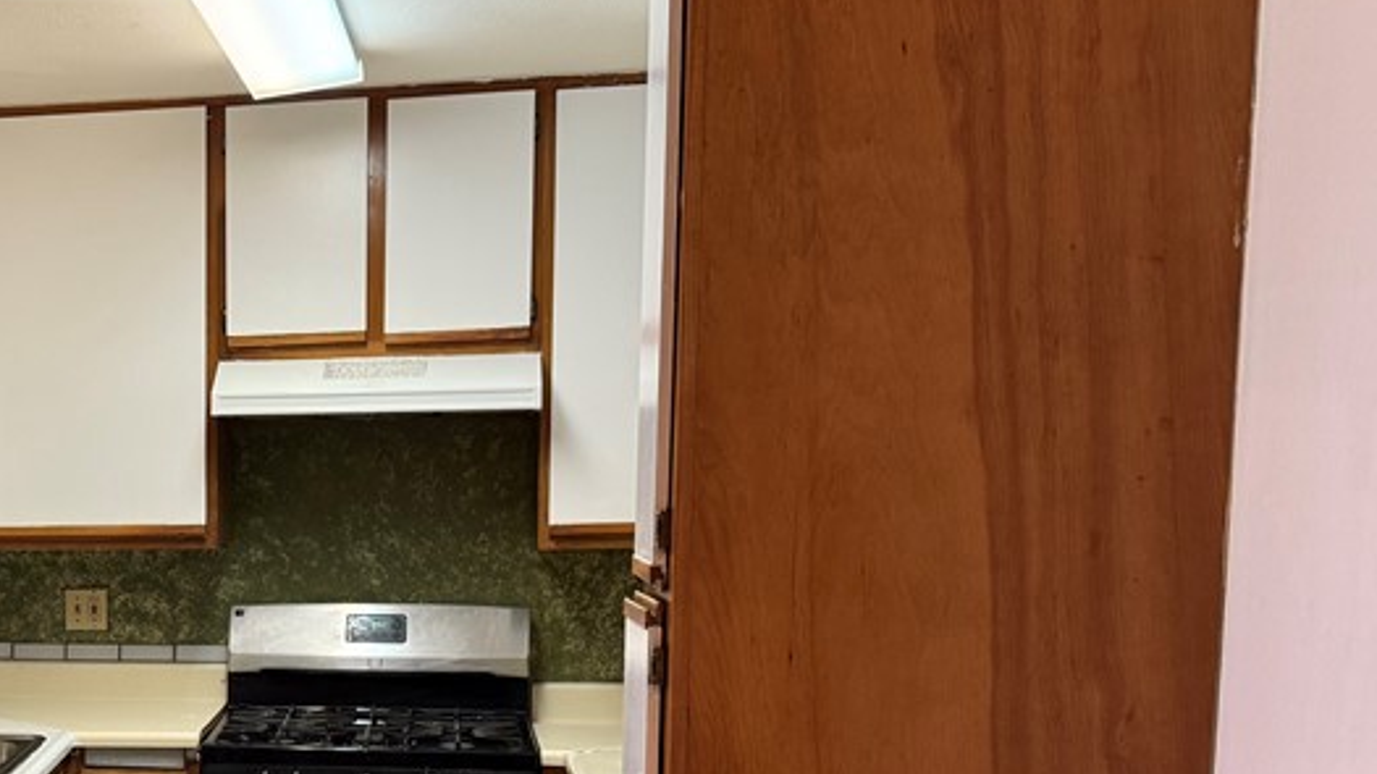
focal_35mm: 51
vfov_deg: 22.8
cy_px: 722
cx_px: 76
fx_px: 1862
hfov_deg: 37.3
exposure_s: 1/60
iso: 250
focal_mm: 6.76
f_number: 1.78
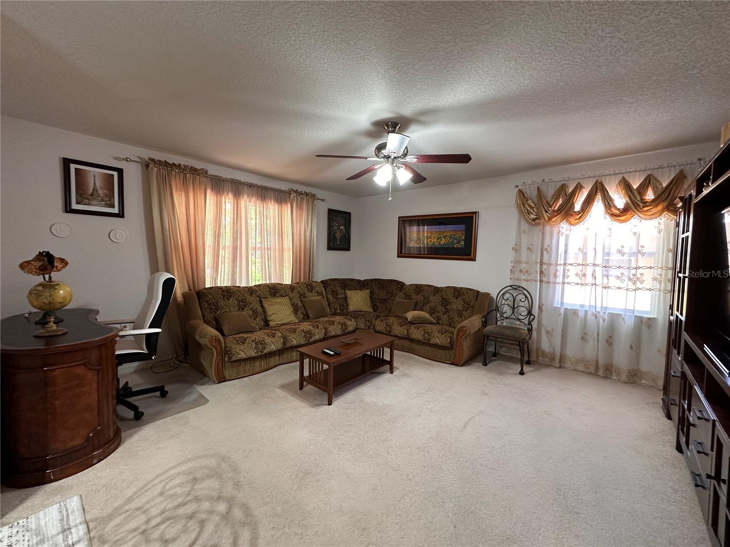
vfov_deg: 85.7
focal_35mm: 14
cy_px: 274
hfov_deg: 102.1
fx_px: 295
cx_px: 365
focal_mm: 2.22
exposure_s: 1/60
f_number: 2.2
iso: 200
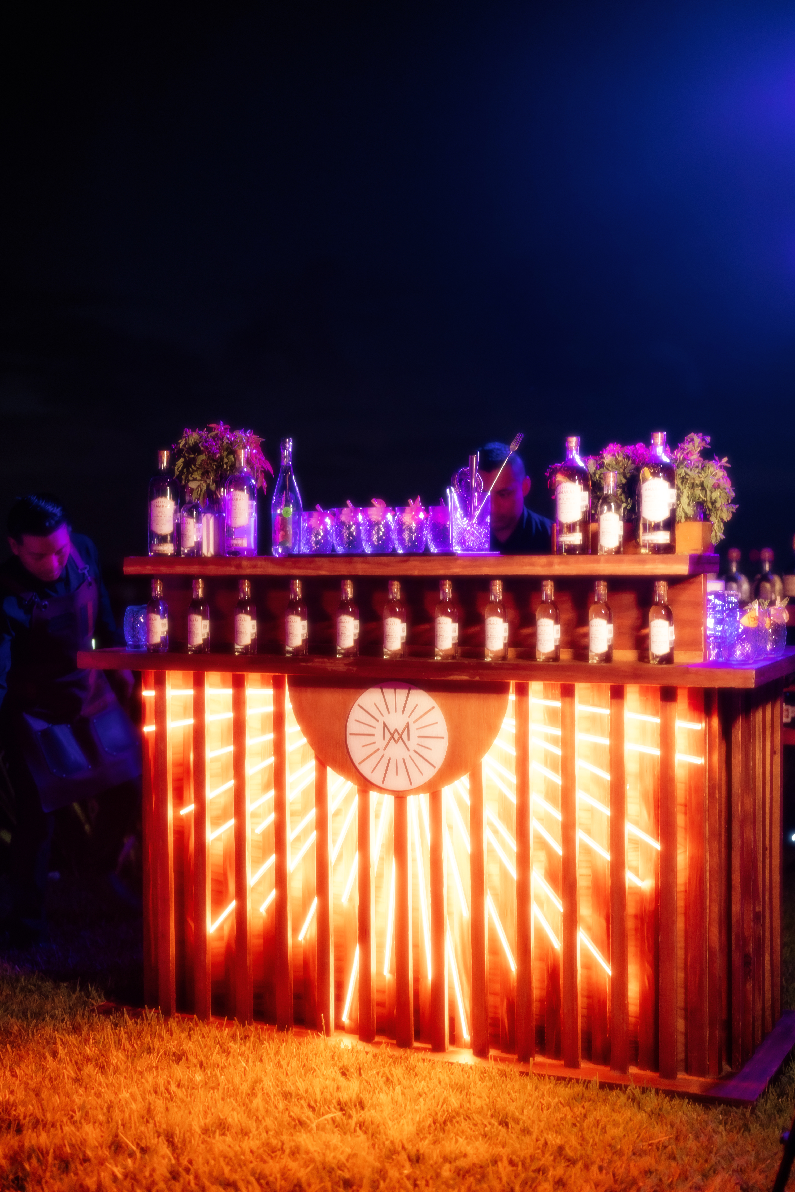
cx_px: 398
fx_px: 1656
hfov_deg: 27.0
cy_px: 596
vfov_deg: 39.6
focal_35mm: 50
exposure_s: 1/160
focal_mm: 50
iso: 800
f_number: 1.4
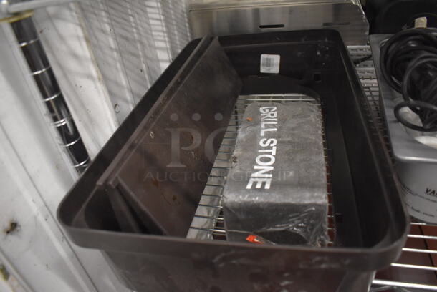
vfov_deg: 48.0
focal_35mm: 27
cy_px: 146
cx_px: 218
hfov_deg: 67.3
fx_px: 328
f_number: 3.5
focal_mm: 18
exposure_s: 1/125
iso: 3200
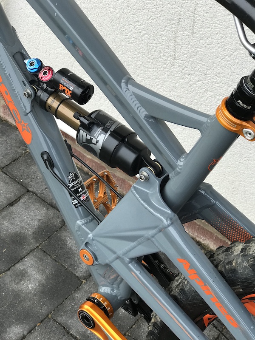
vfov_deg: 33.8
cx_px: 128
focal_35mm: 57
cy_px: 170
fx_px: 560
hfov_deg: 25.7
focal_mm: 6.6
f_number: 2.8
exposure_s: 1/50
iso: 20
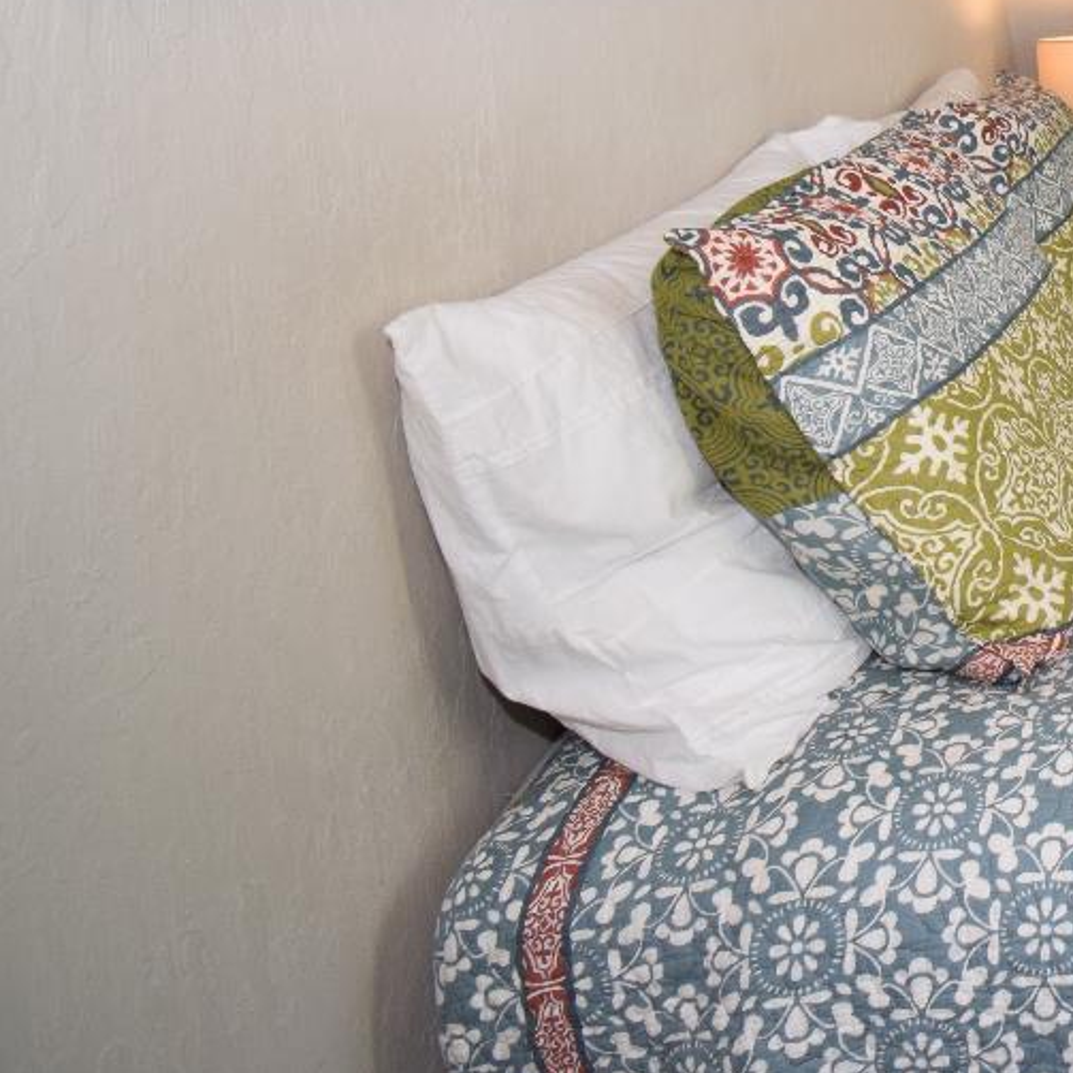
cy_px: 15
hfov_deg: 28.7
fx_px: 1333
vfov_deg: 39.1
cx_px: 1598
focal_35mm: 38
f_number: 5.6
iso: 640
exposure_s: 1/125
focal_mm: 10
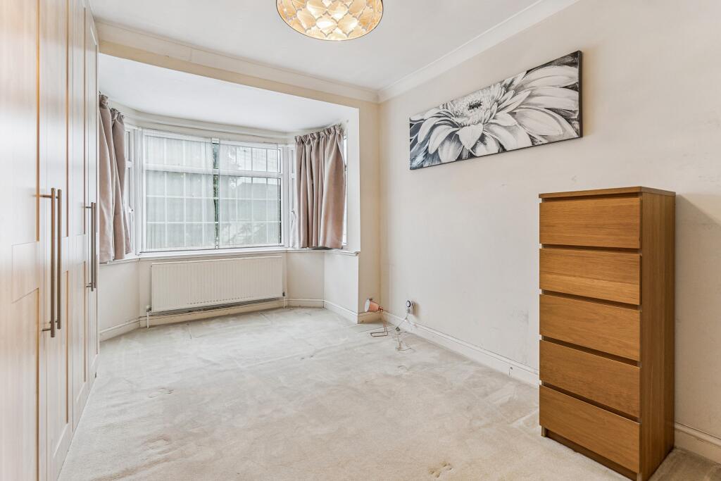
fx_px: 320
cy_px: 240
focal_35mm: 16
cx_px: 360
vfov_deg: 73.8
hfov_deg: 96.7
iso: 320
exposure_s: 1/50
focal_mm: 16
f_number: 5
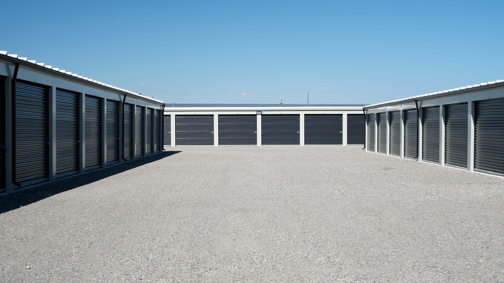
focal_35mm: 47
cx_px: 254
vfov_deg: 25.4
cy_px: 155
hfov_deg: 43.7
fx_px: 628
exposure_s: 1/340
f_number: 4.5
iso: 160
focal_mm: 29.6
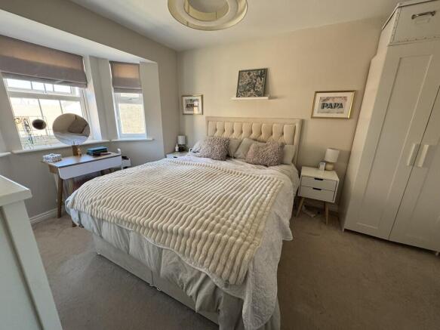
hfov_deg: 102.1
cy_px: 165
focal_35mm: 14
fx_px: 178
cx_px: 220
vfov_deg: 85.7
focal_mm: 2.22
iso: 200
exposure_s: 1/100
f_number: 2.2
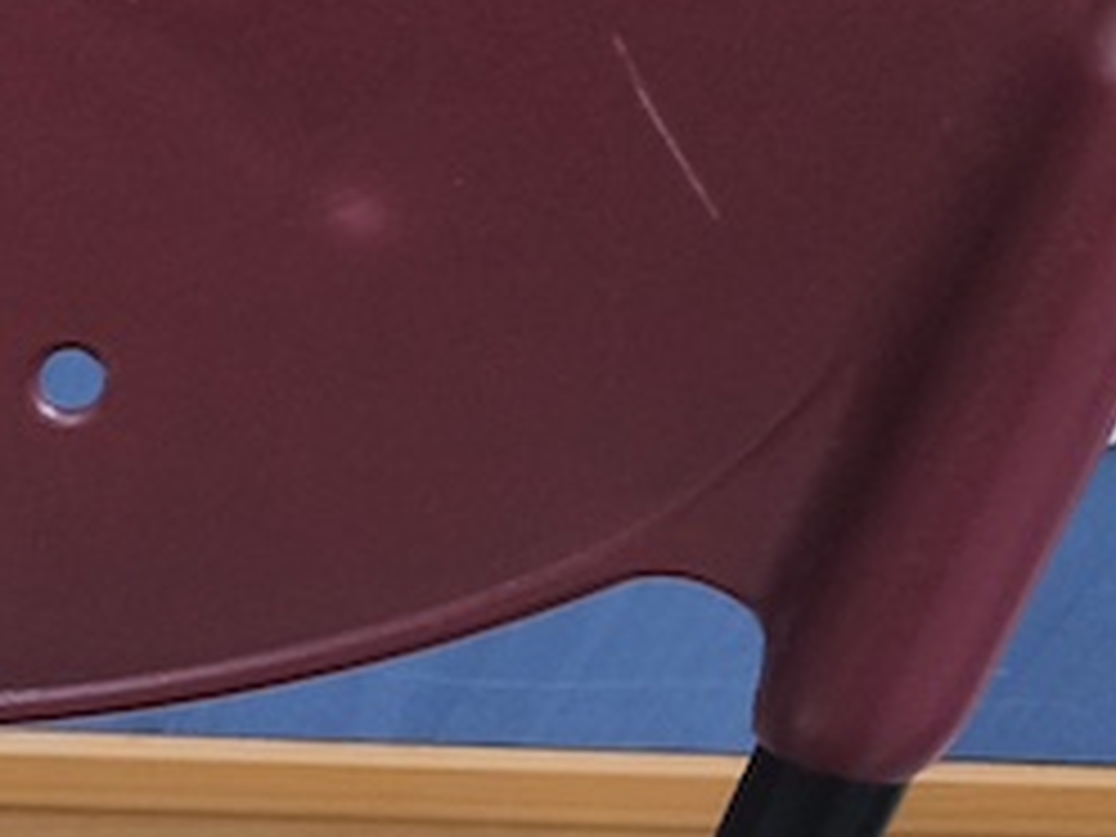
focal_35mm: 113
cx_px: -1449
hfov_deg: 13.5
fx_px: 3643
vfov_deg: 11.5
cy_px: 1780
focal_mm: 6.18
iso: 1000
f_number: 1.65
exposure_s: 1/60
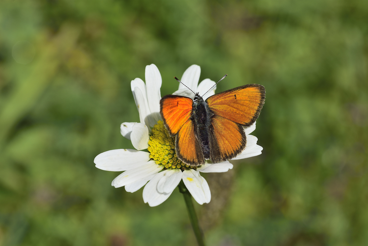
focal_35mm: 158
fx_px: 1610
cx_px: 184
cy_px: 123
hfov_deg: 13.0
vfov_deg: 8.7
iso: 100
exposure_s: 1/320
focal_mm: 105
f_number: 9
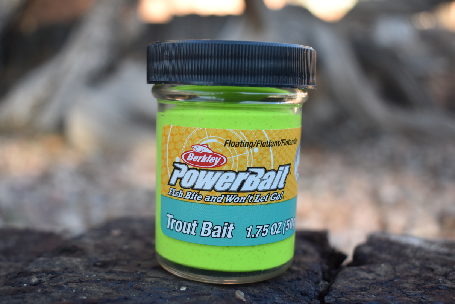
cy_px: 152
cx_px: 228
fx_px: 550
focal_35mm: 44
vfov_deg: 30.9
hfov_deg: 45.0
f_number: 5
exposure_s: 1/250
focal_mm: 29
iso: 400
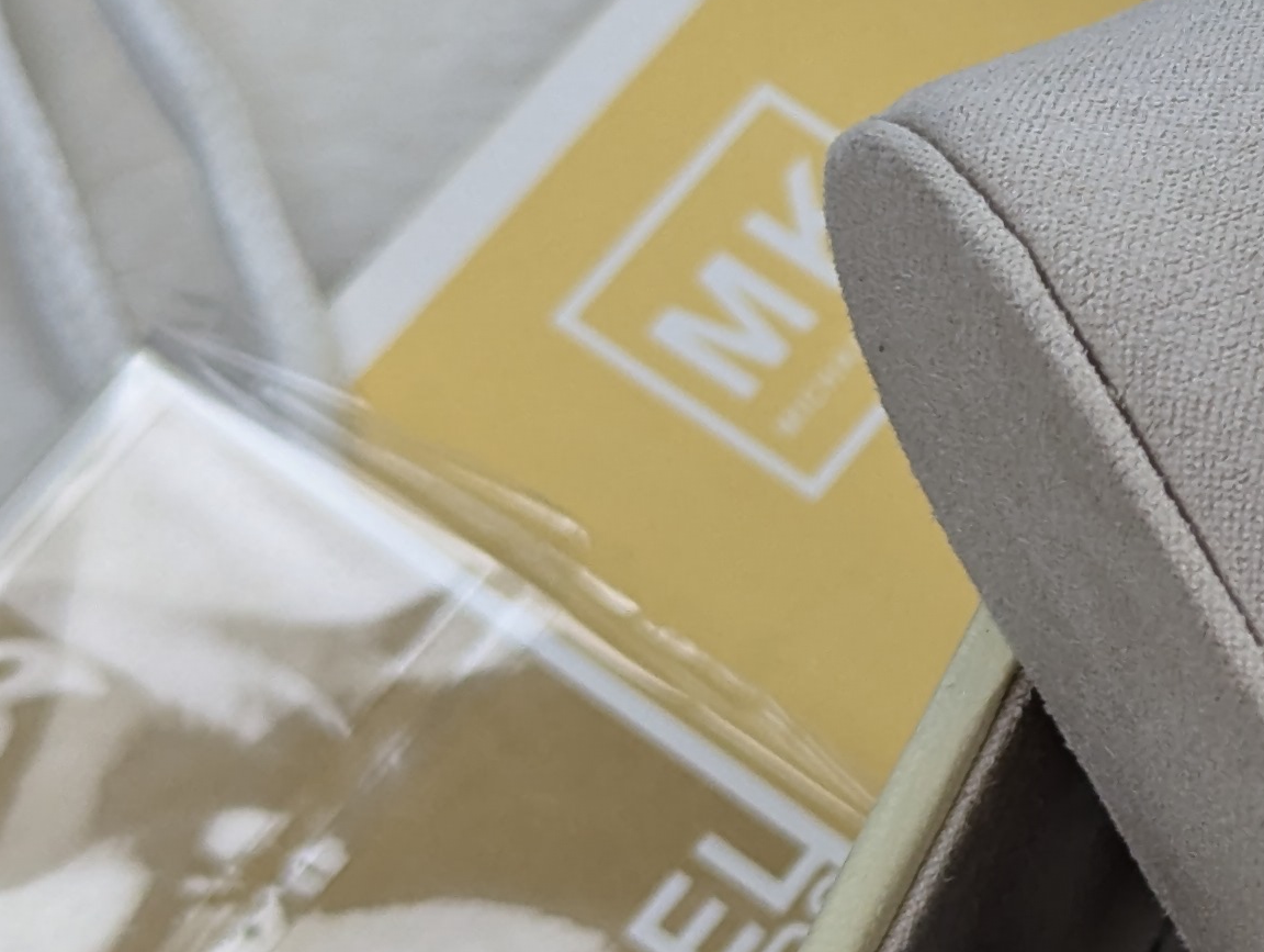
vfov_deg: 8.7
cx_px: 1674
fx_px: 6215
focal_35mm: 170
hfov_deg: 11.3
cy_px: 180
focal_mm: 6.81
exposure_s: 1/106
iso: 46
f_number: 1.85
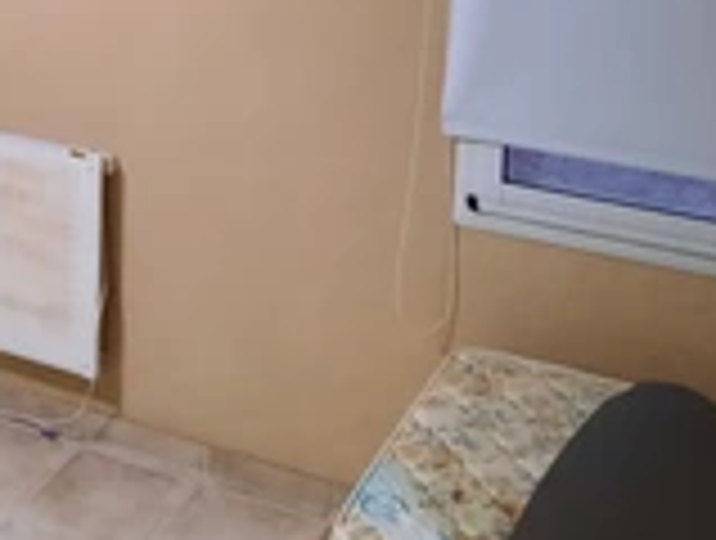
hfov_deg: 27.3
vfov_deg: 20.2
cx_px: 99
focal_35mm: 69
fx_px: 1430
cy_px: -90
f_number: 2
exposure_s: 1/25
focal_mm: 4.6
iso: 320
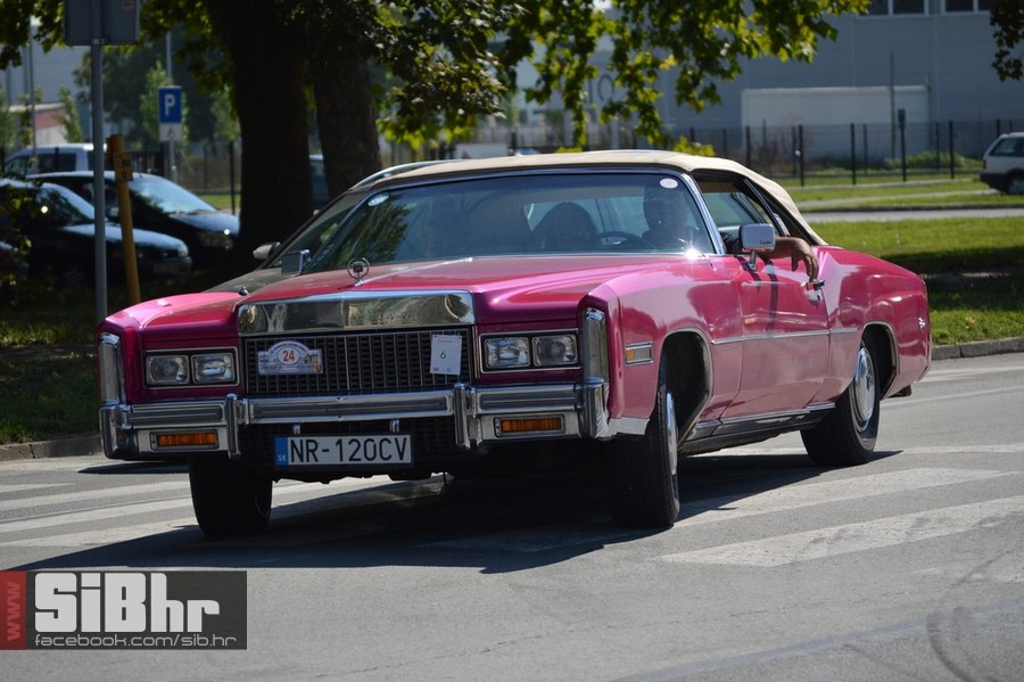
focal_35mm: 180
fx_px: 5117
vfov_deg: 7.6
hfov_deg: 11.4
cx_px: 512
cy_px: 341
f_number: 5.6
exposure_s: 1/800
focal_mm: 120
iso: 100
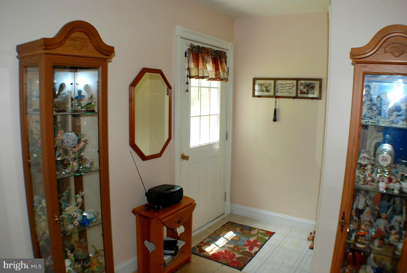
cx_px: 204
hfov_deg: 55.0
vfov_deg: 38.5
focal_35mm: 34
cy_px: 136
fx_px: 391
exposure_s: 1/200
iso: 1000
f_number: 5.6
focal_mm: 23
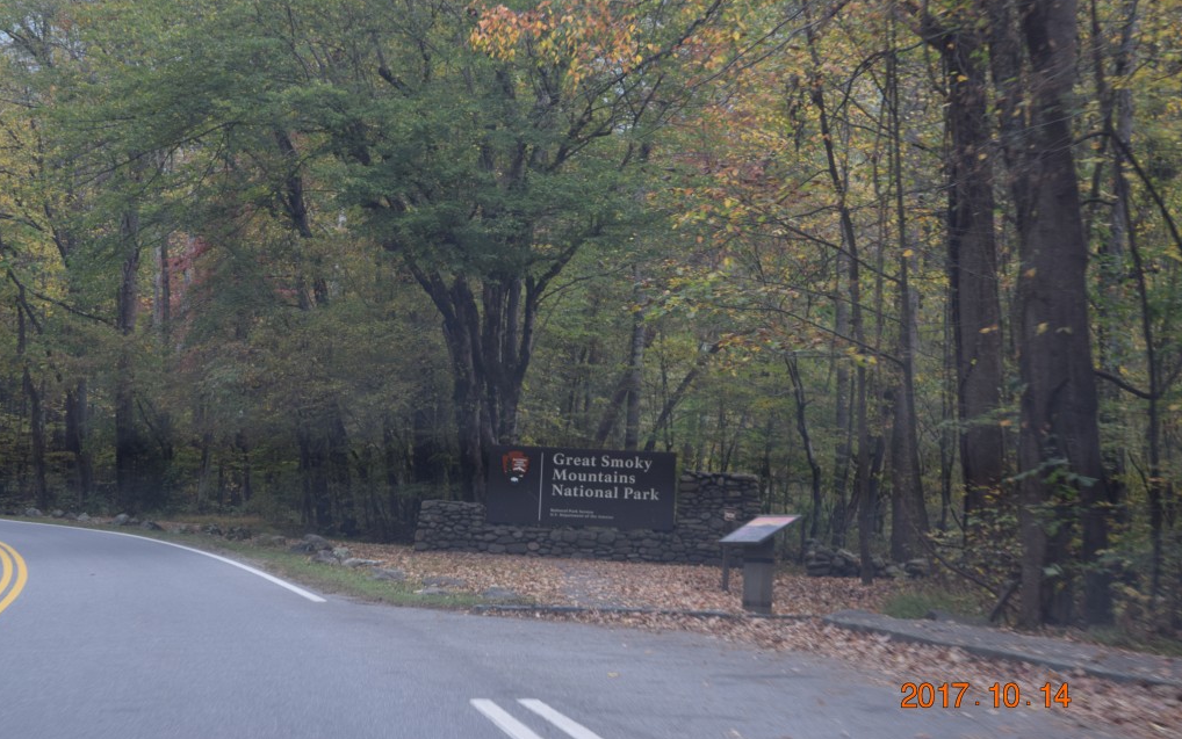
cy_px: 360
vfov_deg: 15.5
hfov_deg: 24.5
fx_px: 2723
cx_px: 589
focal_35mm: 85
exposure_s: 1/100
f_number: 5.6
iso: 400
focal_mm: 55
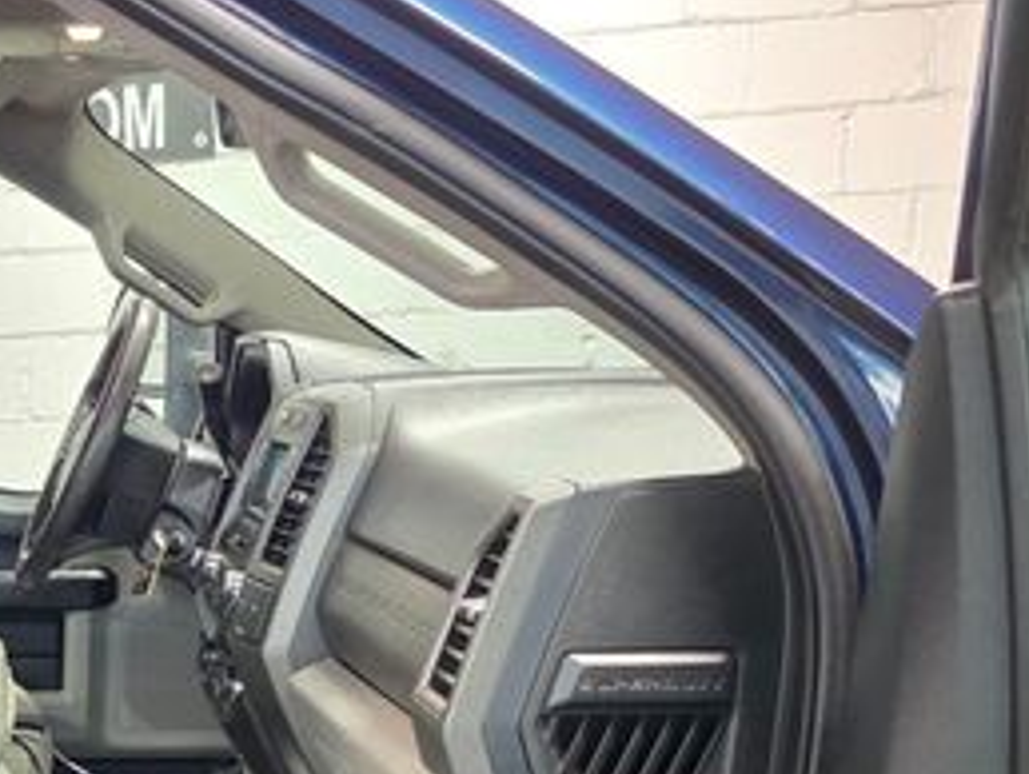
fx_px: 1696
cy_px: 818
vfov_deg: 24.3
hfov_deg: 30.3
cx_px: -100
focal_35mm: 57
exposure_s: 1/120
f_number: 1.7
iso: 800
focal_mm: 6.3
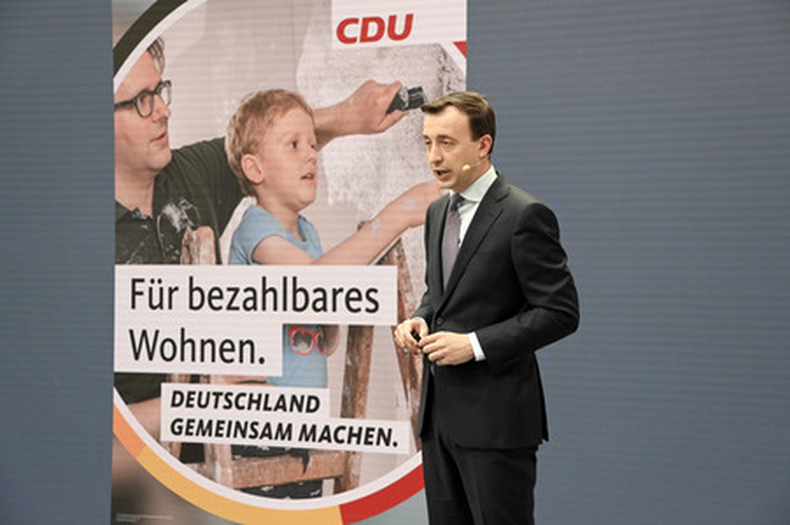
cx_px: 395
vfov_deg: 16.6
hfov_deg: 24.8
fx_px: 1798
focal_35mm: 82
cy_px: 262
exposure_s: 1/500
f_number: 6.3
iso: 3200
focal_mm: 82
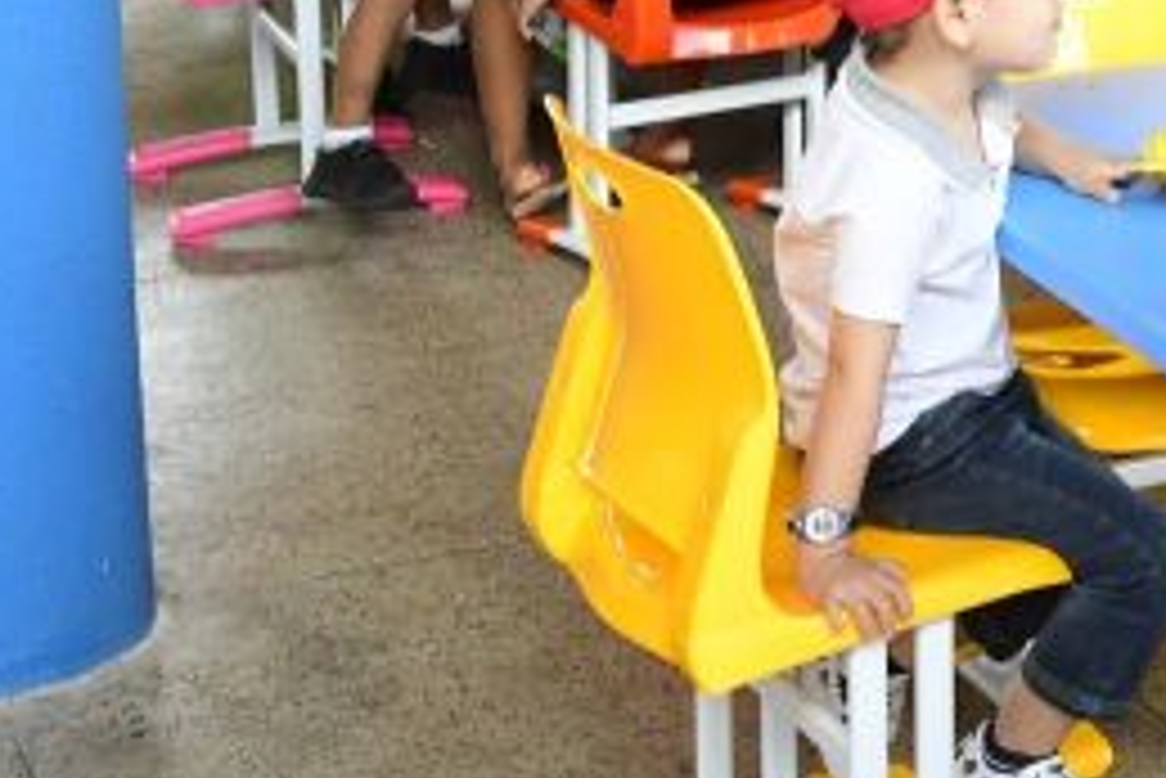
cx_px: 1778
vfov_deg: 12.1
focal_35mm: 111
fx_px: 3597
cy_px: -148
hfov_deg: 16.6
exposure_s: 1/200
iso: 1250
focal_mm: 24
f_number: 4.5
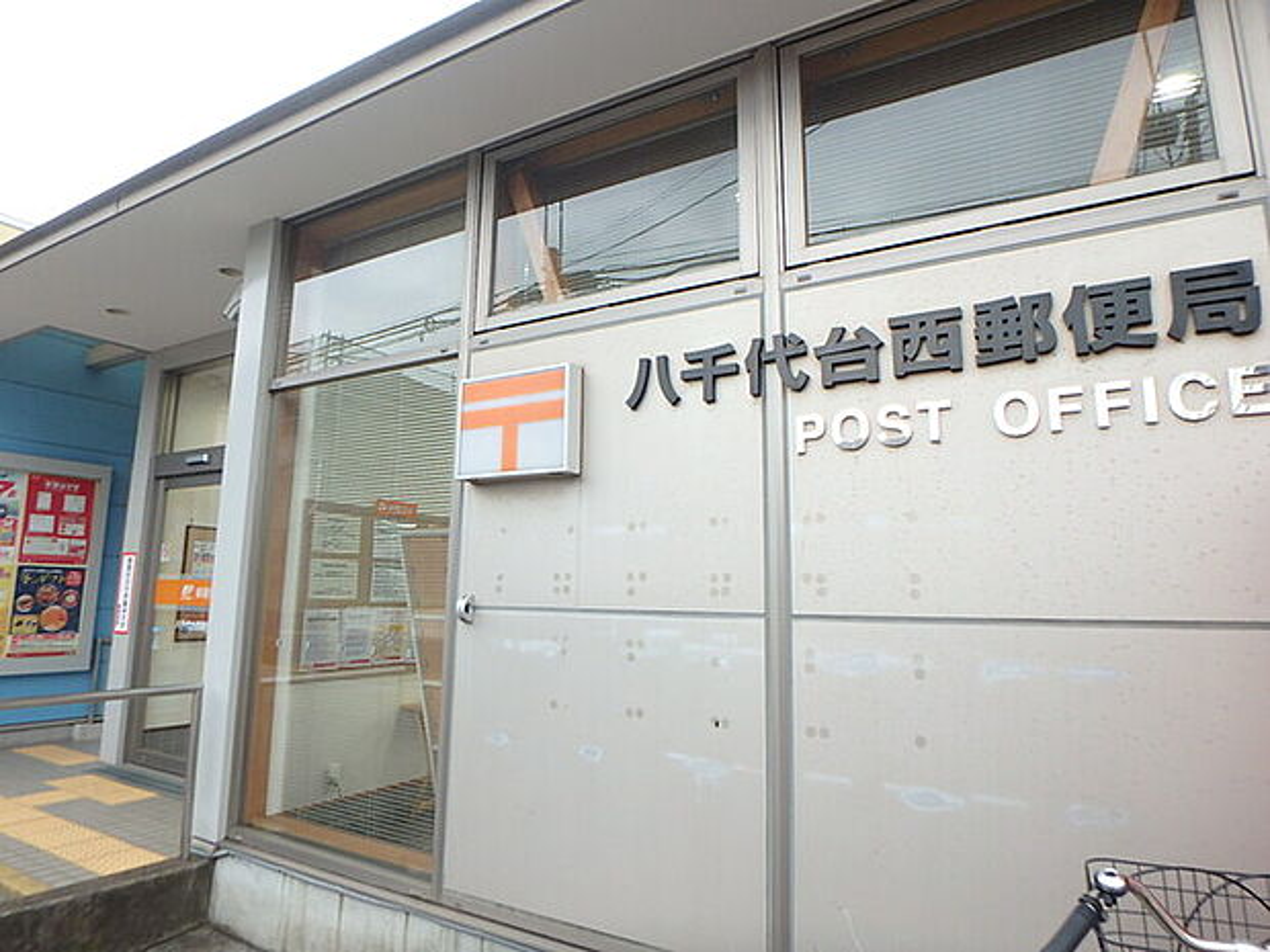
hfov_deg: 79.0
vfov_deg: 63.4
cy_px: 476
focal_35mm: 21
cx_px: 635
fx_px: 770
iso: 160
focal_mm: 3.7
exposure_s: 1/60
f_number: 3.5
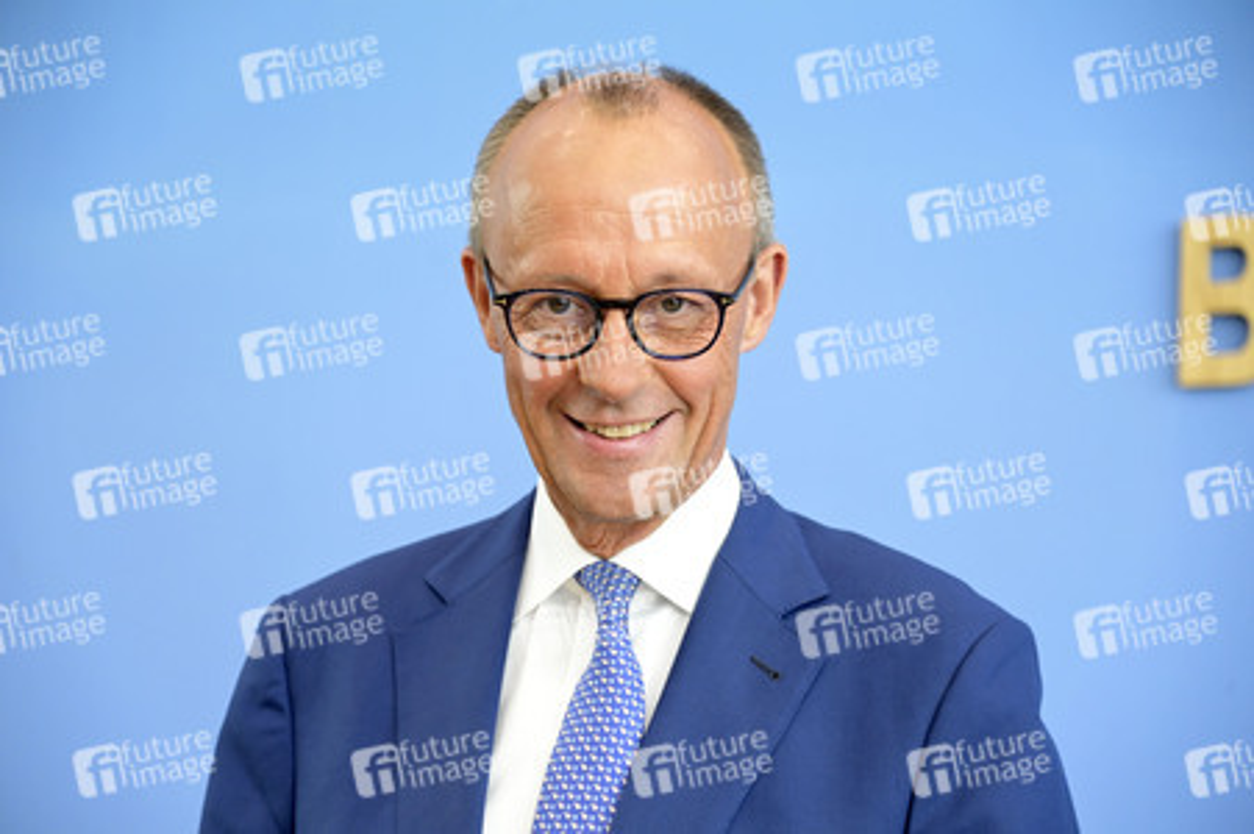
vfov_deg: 16.0
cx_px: 627
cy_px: 417
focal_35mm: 85
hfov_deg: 23.9
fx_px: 2959
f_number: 4
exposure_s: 1/1000
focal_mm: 85
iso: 4000
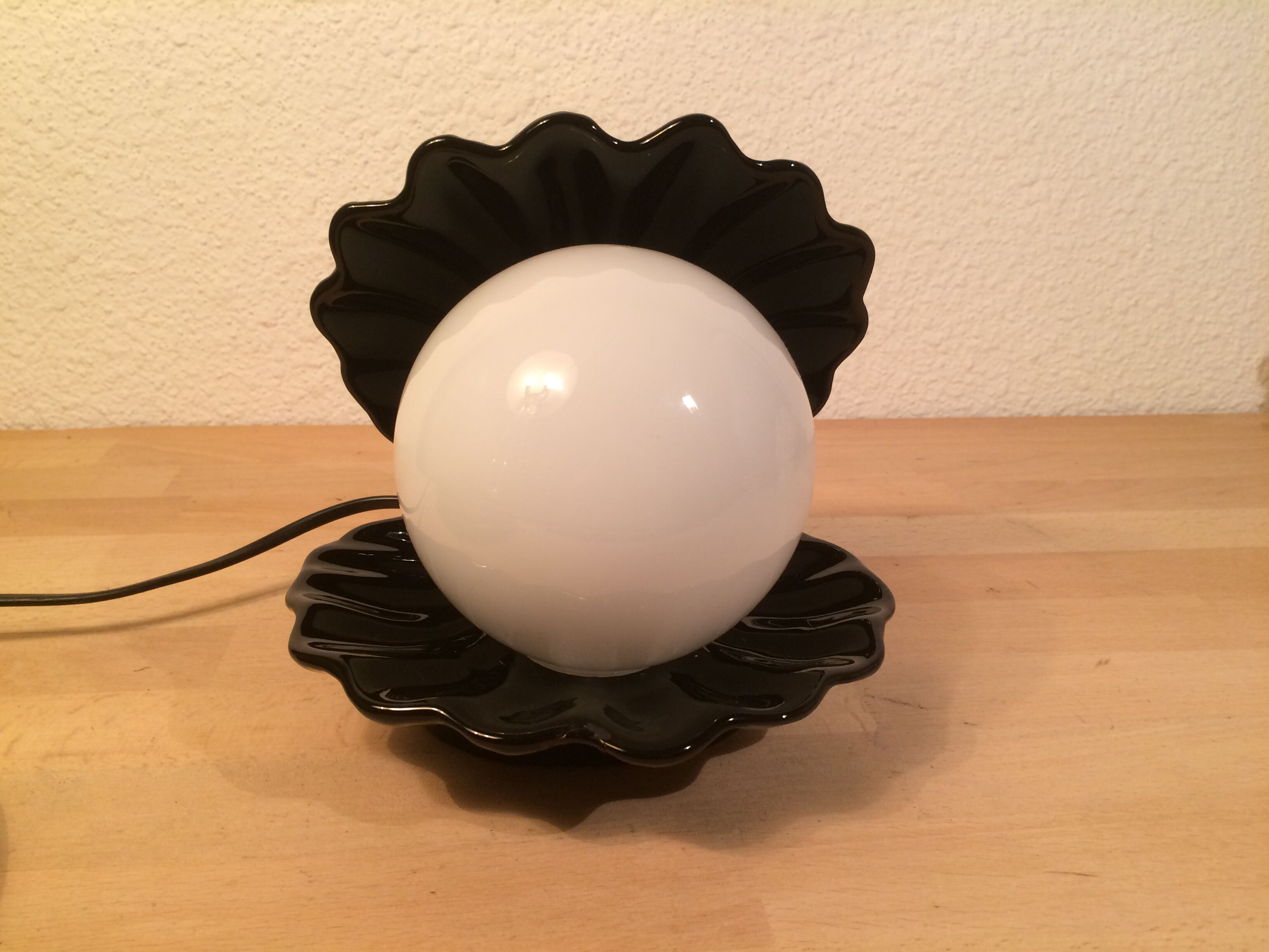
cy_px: 476
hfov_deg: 61.7
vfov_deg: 48.2
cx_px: 634
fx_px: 1063
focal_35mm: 29
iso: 64
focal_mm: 4.15
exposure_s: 1/33
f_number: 2.2
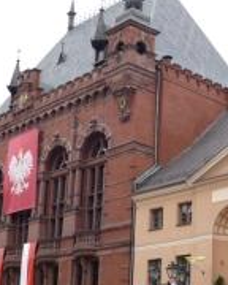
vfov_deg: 23.8
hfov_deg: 19.1
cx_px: 79
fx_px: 675
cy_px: 158
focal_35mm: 80
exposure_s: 1/400
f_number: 2.8
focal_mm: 5.5
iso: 100
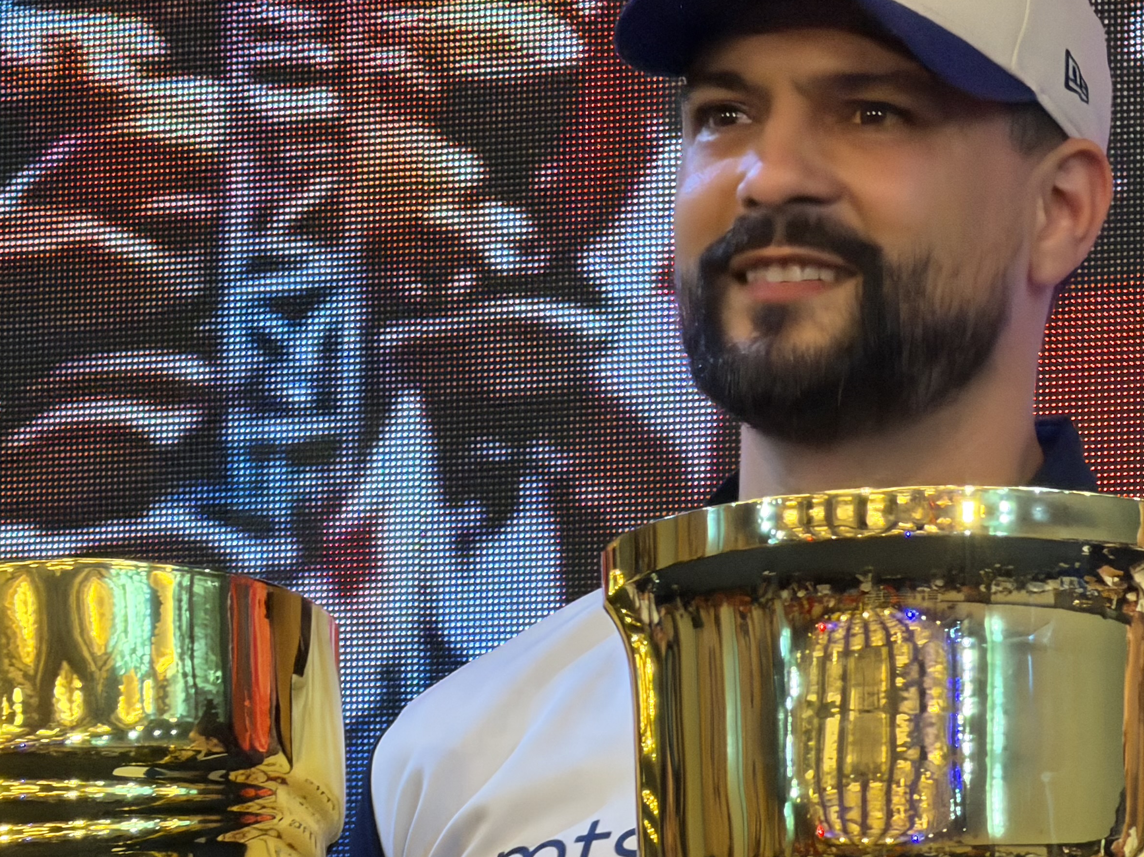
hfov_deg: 5.8
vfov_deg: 4.3
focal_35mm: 342
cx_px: 895
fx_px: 11301
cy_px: 603
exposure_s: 1/50
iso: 250
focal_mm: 16.89
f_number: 2.8
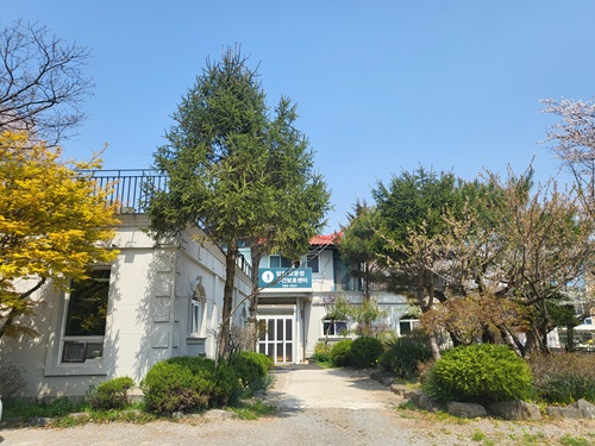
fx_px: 447
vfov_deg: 53.1
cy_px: 223
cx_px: 298
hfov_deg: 67.3
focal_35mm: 26
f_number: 1.8
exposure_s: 1/2259
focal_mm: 4.25
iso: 50
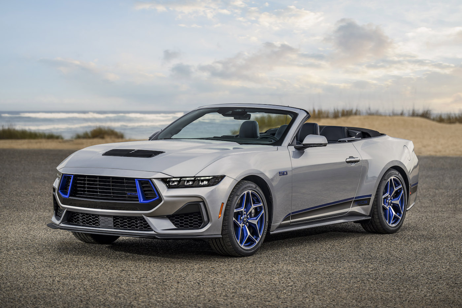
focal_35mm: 97
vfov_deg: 14.1
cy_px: 154
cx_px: 231
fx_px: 1245
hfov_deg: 21.0
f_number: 2.8
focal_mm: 97
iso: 100
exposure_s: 1/200
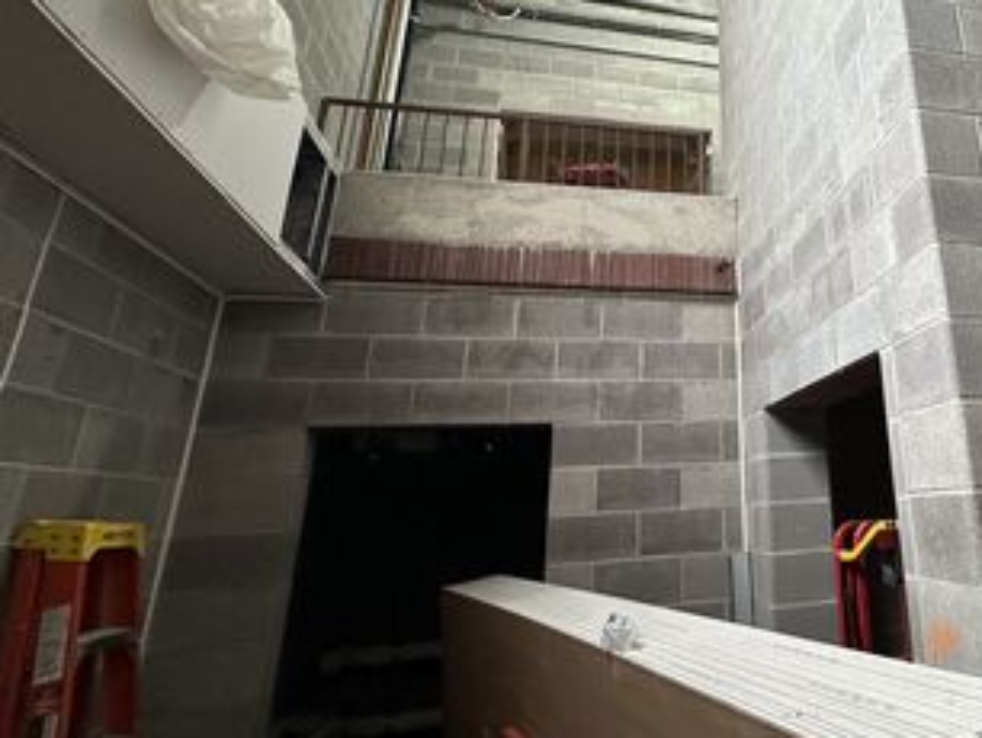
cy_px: 244
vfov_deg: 53.8
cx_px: 775
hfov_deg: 63.8
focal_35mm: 25
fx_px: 710
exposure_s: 1/60
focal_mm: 2.22
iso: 200
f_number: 2.2
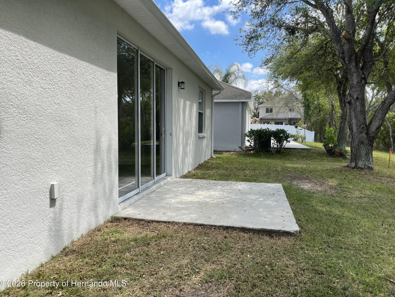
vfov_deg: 54.9
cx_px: 198
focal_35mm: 25
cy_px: 148
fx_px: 285
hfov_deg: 69.4
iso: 32
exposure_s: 1/1323
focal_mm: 5.1
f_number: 1.6
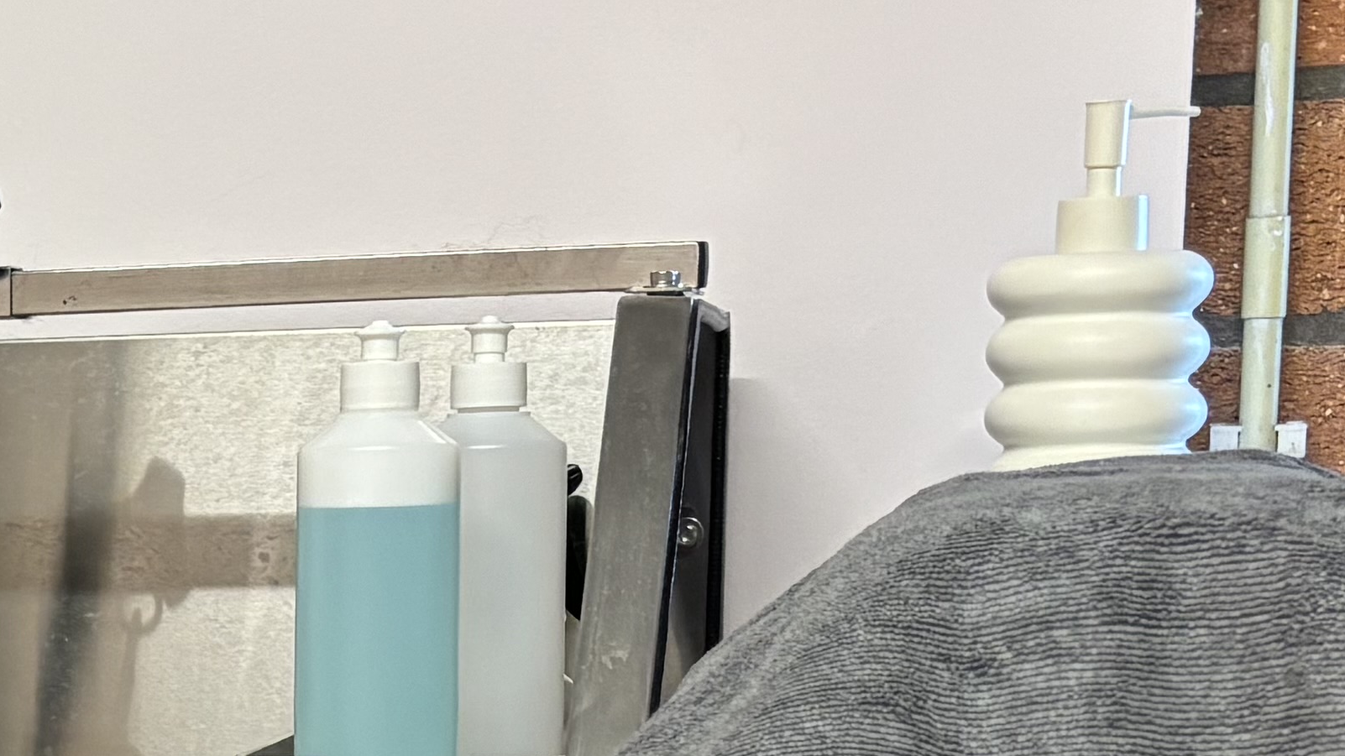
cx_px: -533
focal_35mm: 101
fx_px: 3602
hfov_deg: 19.1
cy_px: 937
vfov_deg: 11.7
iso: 200
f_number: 1.6
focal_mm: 5.96
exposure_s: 1/50
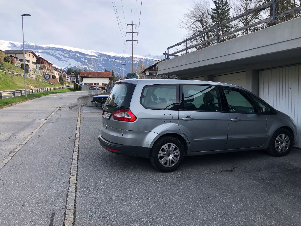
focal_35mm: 29
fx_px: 252
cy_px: 112
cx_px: 150
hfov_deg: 61.7
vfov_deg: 48.2
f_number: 1.8
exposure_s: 1/1200
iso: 20
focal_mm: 4
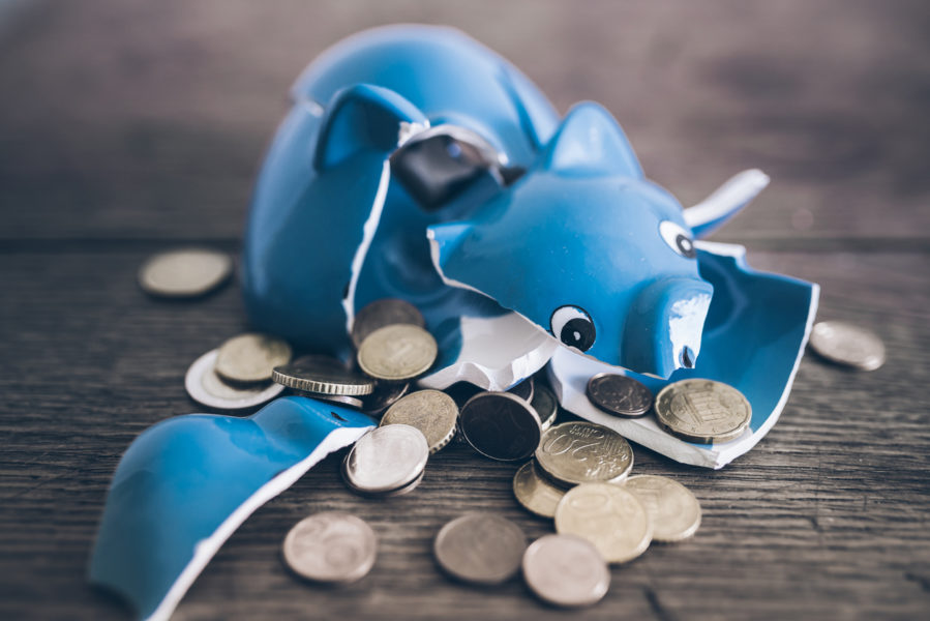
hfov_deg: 54.4
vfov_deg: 37.9
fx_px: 904
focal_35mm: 35
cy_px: 310
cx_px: 465
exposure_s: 1/40
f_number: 2.5
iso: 200
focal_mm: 35
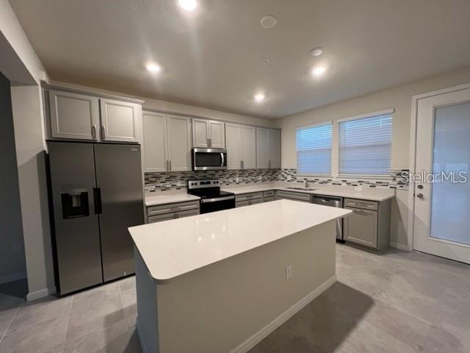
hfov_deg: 106.2
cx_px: 235
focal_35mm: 13
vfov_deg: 89.9
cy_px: 176
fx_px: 177
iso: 200
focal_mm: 1.57
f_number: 1.8
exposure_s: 1/60
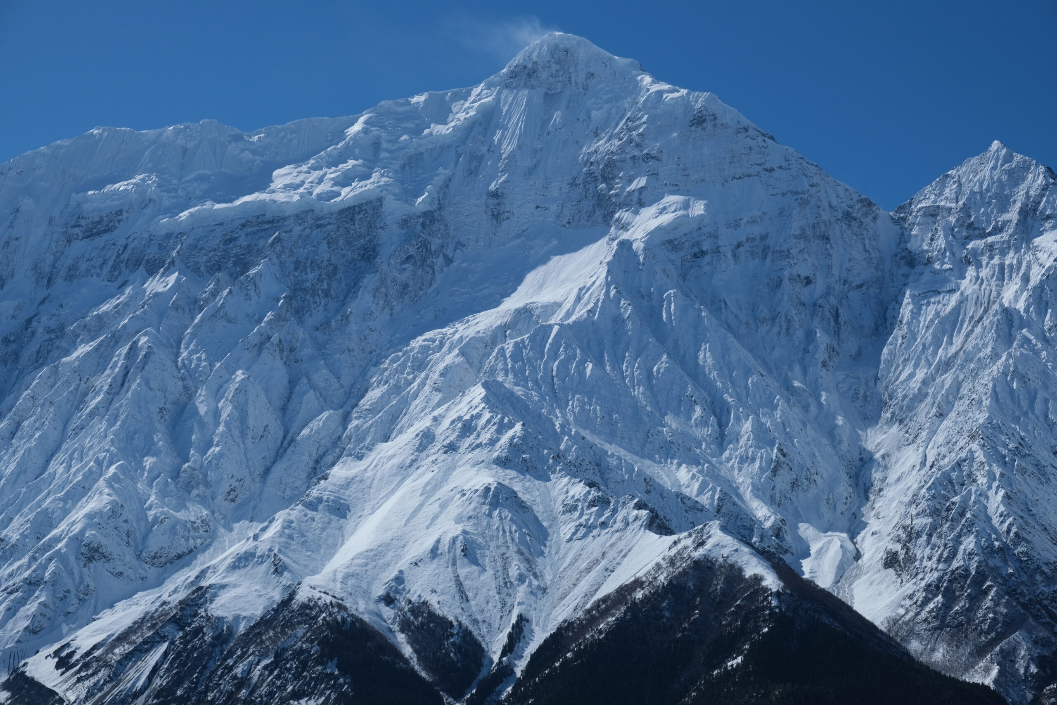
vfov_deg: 20.3
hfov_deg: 30.1
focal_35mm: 67
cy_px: 352
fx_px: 1967
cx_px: 528
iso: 320
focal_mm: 44.4
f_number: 8
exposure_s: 1/1900
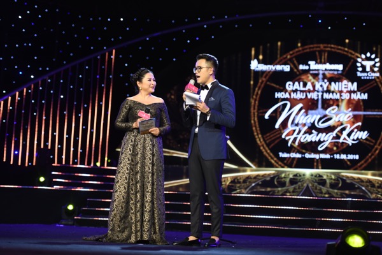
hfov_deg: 23.9
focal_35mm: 85
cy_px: 128
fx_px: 902
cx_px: 191
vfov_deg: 16.1
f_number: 3.2
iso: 640
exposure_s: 1/200
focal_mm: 85
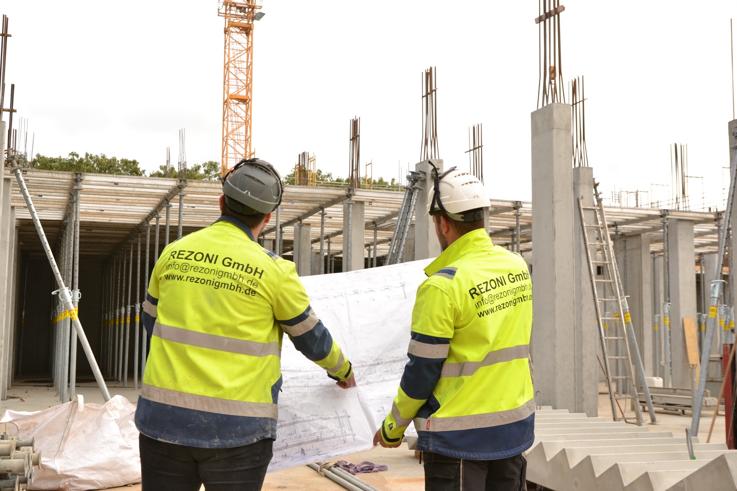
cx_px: 368
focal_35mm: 44
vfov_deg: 30.8
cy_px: 246
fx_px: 890
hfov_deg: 45.0
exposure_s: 1/200
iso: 100
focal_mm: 29
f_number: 5
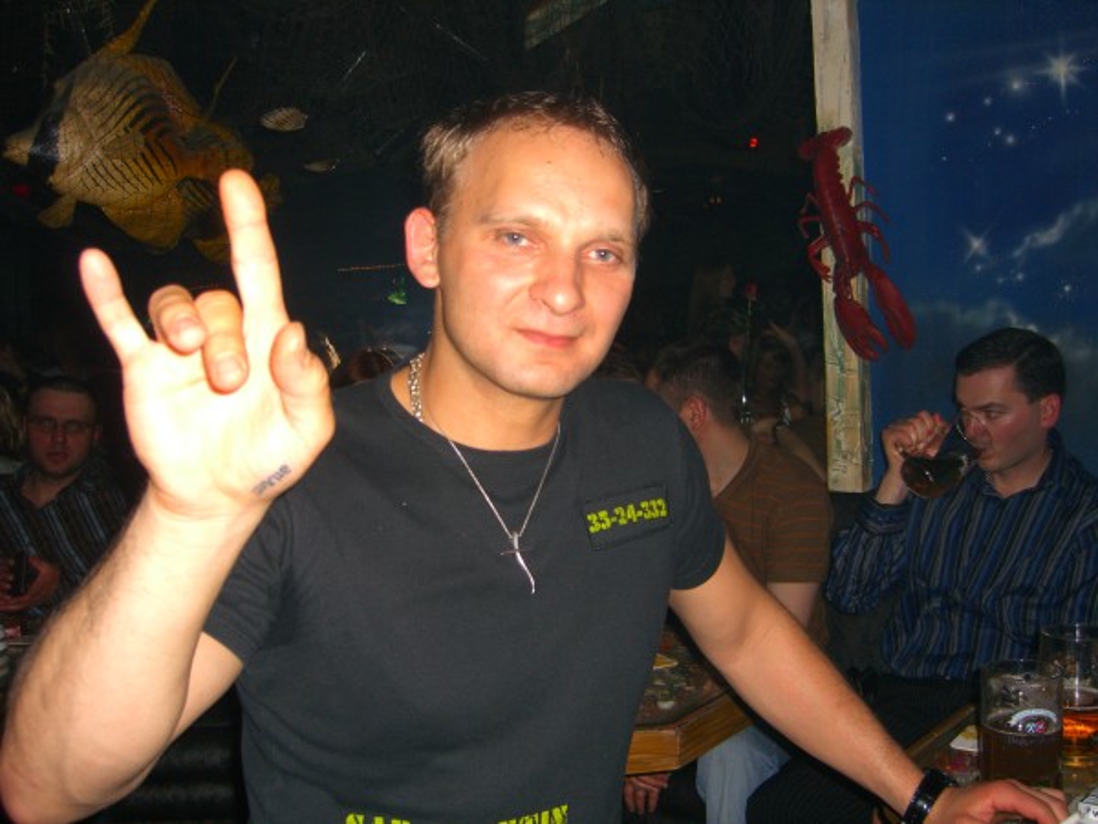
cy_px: 412
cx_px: 549
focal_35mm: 38
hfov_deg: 49.0
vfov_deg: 37.7
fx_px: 1205
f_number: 2.8
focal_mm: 7.9
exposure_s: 1/60
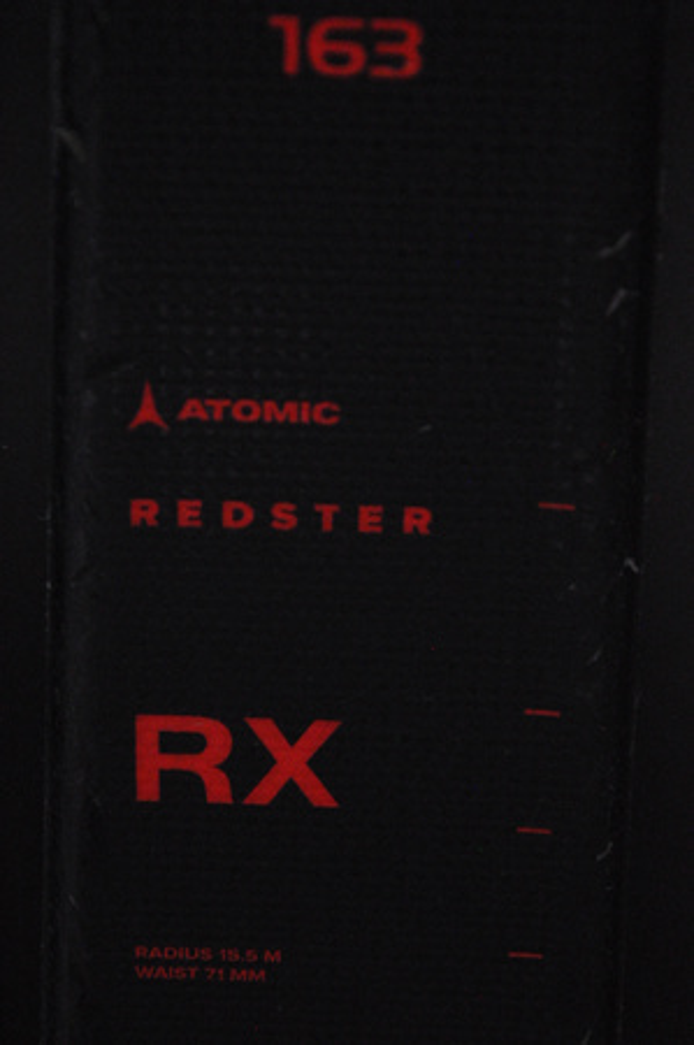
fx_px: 3478
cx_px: 347
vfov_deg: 17.1
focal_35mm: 120
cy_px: 522
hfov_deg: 11.4
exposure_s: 1/125
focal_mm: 80
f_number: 8
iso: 3200
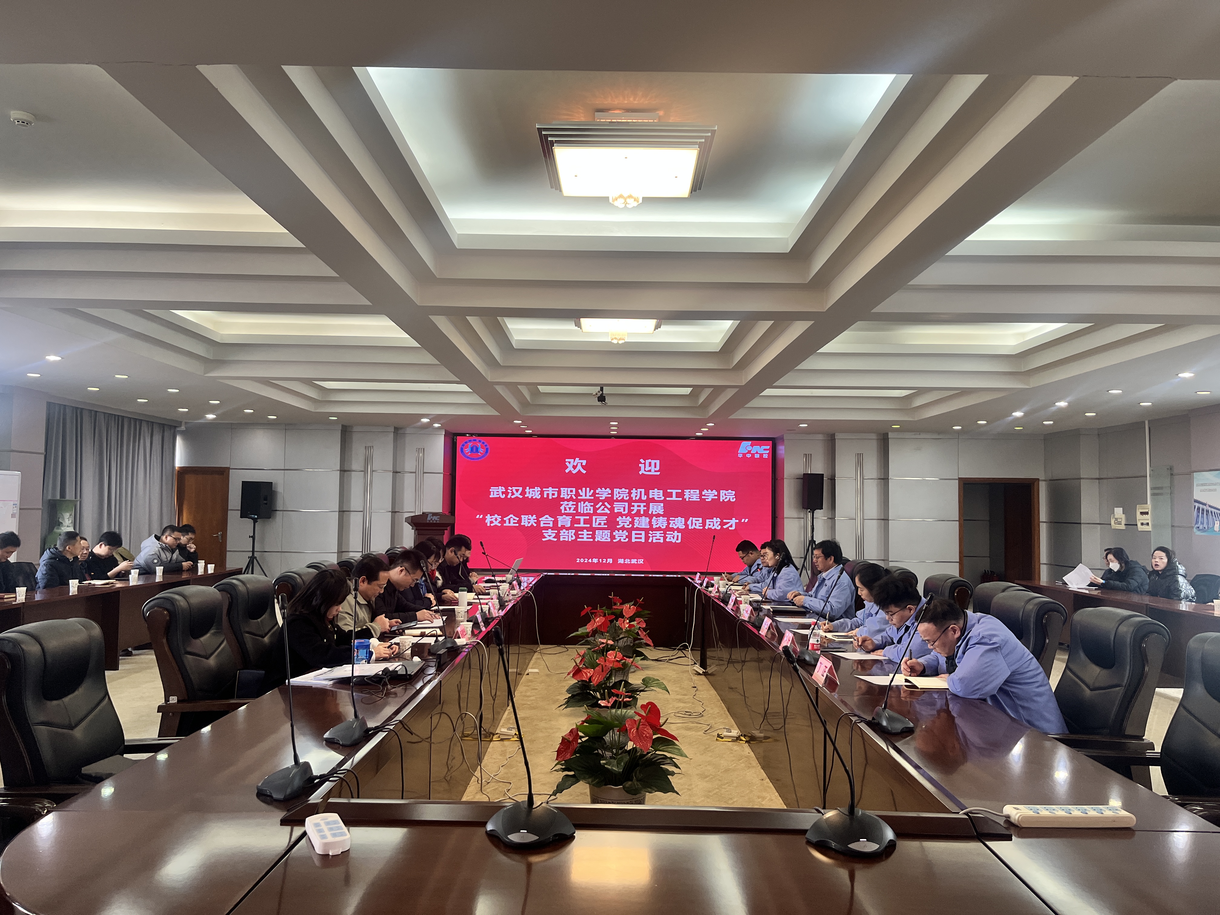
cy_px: 458
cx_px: 610
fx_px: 916
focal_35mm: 26
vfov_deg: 53.1
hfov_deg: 67.3
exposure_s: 1/100
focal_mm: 5.1
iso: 100
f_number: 1.6
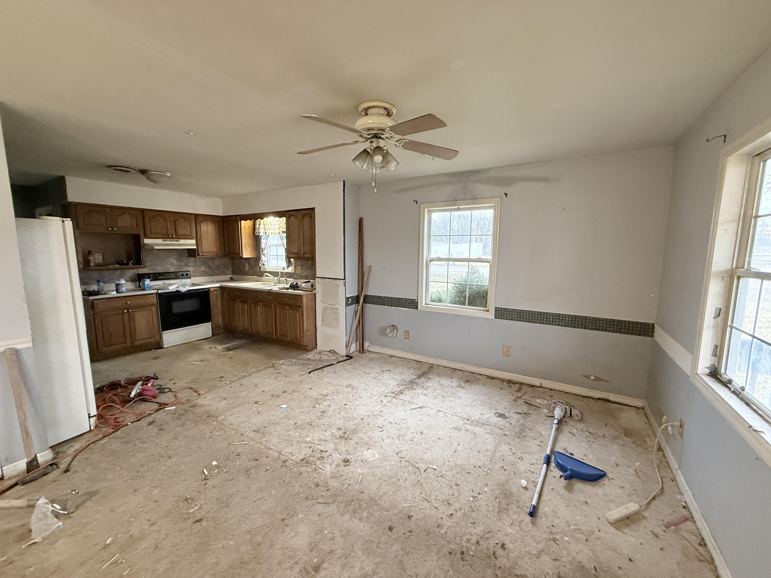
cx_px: 386
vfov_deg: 85.7
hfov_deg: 102.1
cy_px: 289
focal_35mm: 14
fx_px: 312
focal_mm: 2.22
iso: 400
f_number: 2.2
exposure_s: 1/60
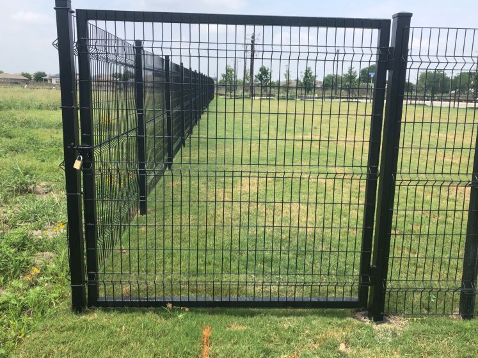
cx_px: 245
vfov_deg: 46.8
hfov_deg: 60.0
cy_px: 167
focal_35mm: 30
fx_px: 414
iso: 20
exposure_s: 1/1429
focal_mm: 3.99
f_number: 1.8
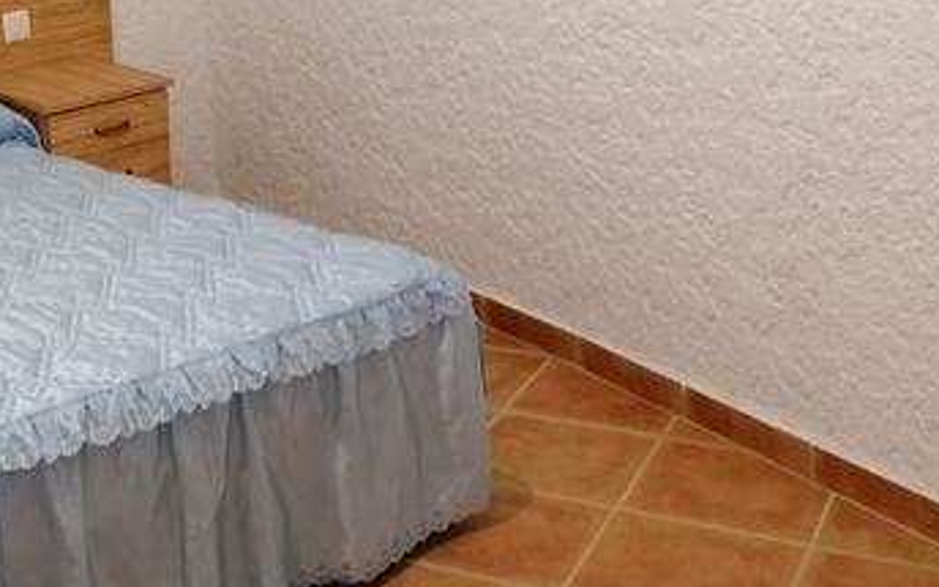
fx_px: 1612
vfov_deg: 19.9
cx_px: 212
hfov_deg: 31.8
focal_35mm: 63
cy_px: -25
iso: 400
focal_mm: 4.75
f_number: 1.8
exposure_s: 1/25
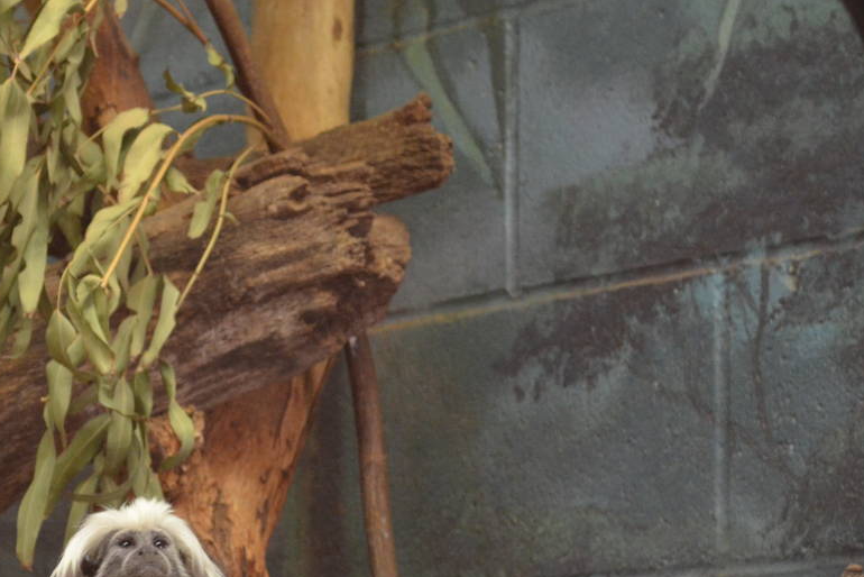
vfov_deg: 8.0
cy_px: 594
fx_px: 4106
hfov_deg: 11.9
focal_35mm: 171
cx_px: 54
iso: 1400
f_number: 5.6
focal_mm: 55
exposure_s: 1/30
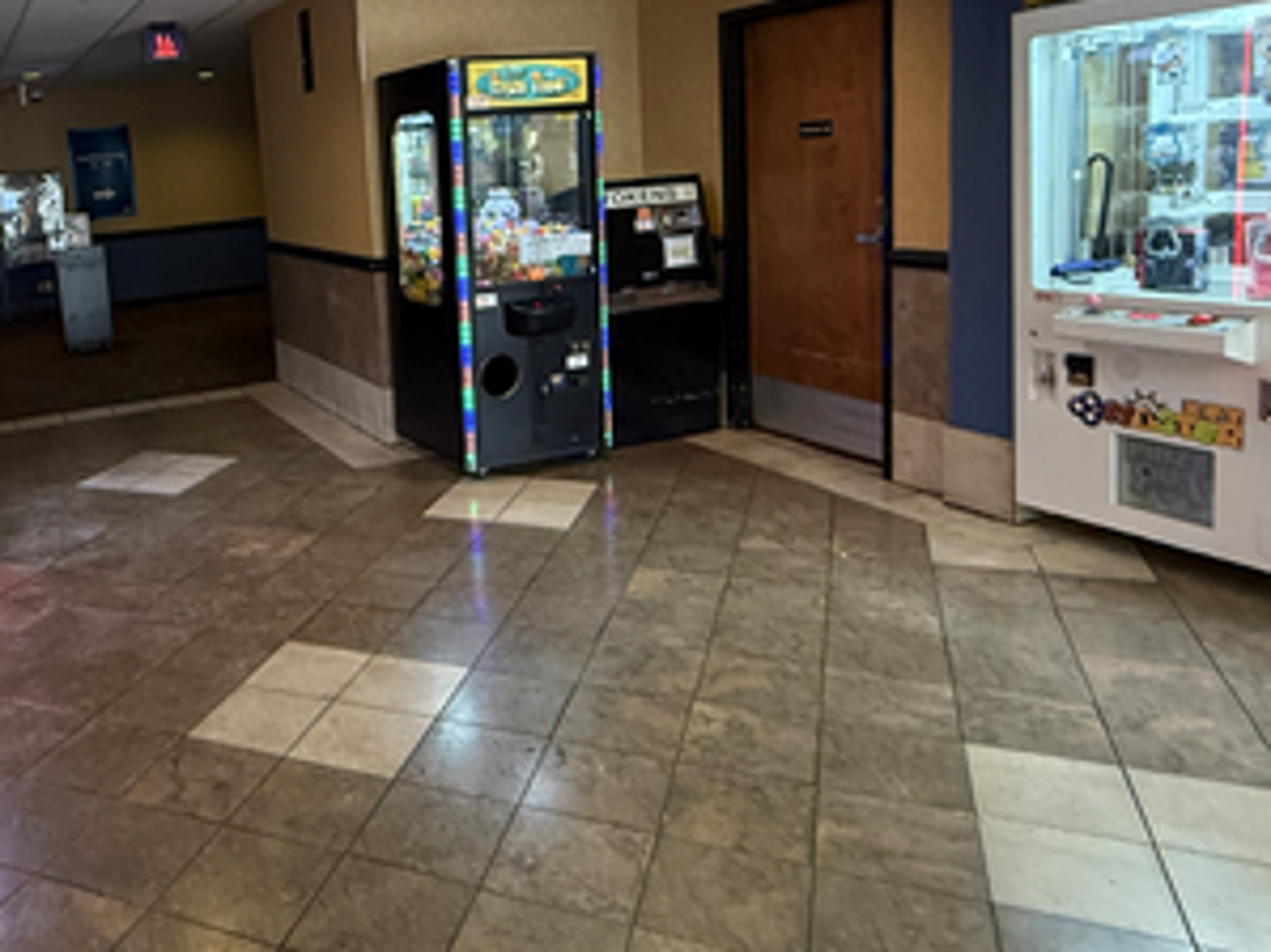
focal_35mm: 30
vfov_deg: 46.0
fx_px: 1101
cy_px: 310
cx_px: 293
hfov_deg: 56.5
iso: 400
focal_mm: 2.22
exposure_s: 1/57
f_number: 2.2
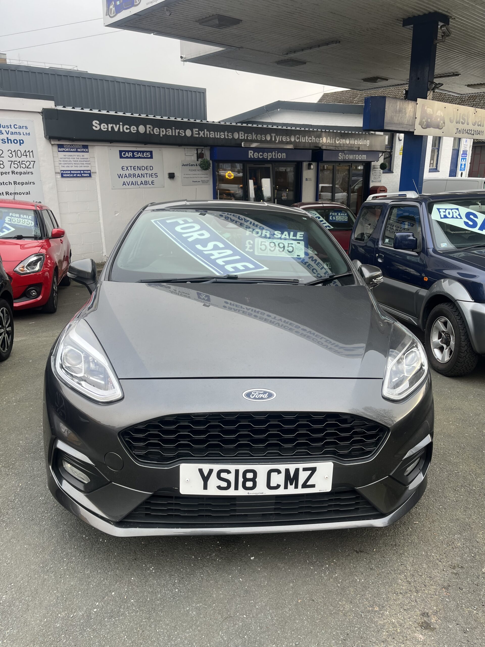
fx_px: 486
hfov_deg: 53.1
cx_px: 242
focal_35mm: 26
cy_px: 324
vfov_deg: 67.3
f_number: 1.6
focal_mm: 5.1
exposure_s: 1/122
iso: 32
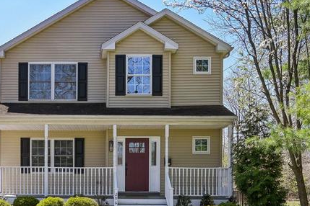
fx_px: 381
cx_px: 86
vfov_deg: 29.5
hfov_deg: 43.2
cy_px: 174
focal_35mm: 44
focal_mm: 18.5
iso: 250
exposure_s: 1/200
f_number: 11
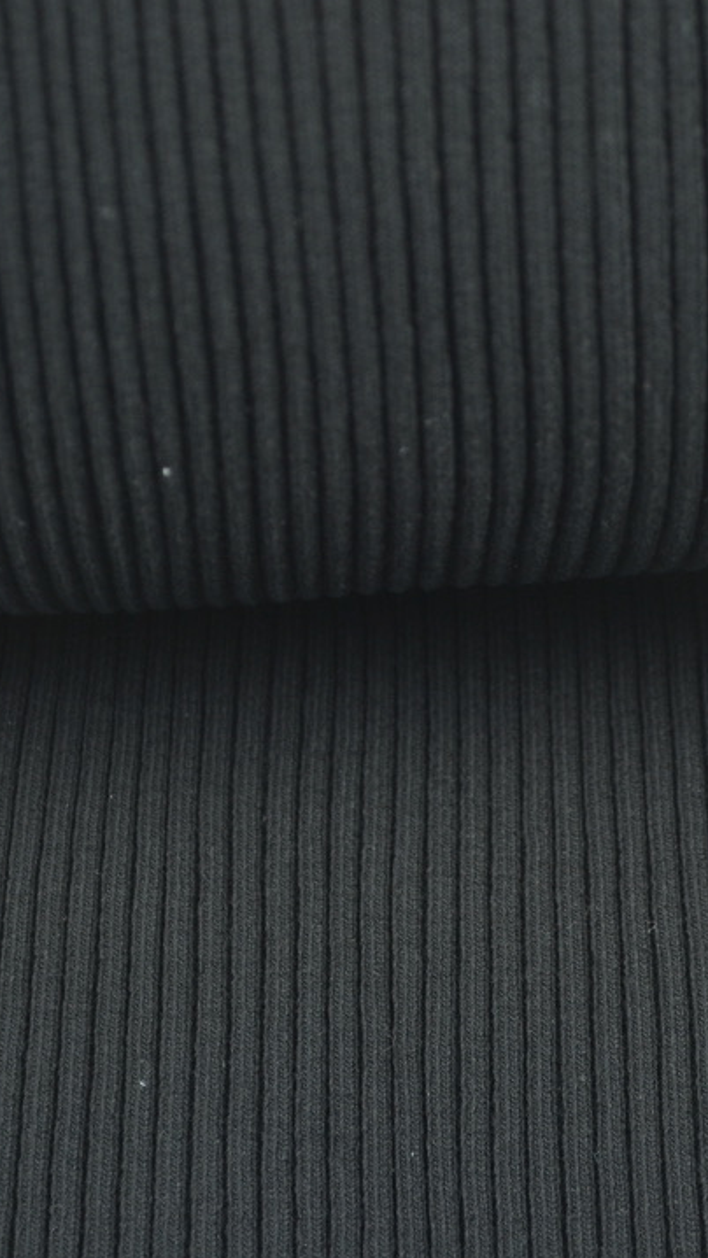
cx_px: 421
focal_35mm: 114
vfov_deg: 18.8
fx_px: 3804
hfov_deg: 10.6
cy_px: 629
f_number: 5.6
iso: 100
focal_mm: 48
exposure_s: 1/8
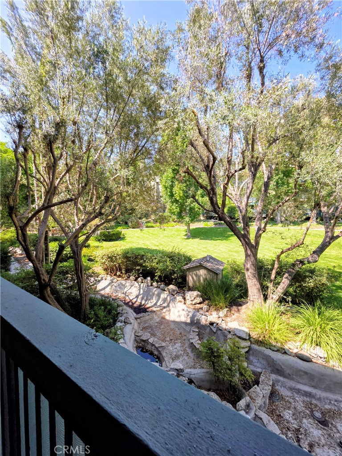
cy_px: 228
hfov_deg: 89.9
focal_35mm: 13
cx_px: 171
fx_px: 171
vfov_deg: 106.2
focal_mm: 2.2
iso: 40
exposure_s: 1/481
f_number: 1.9
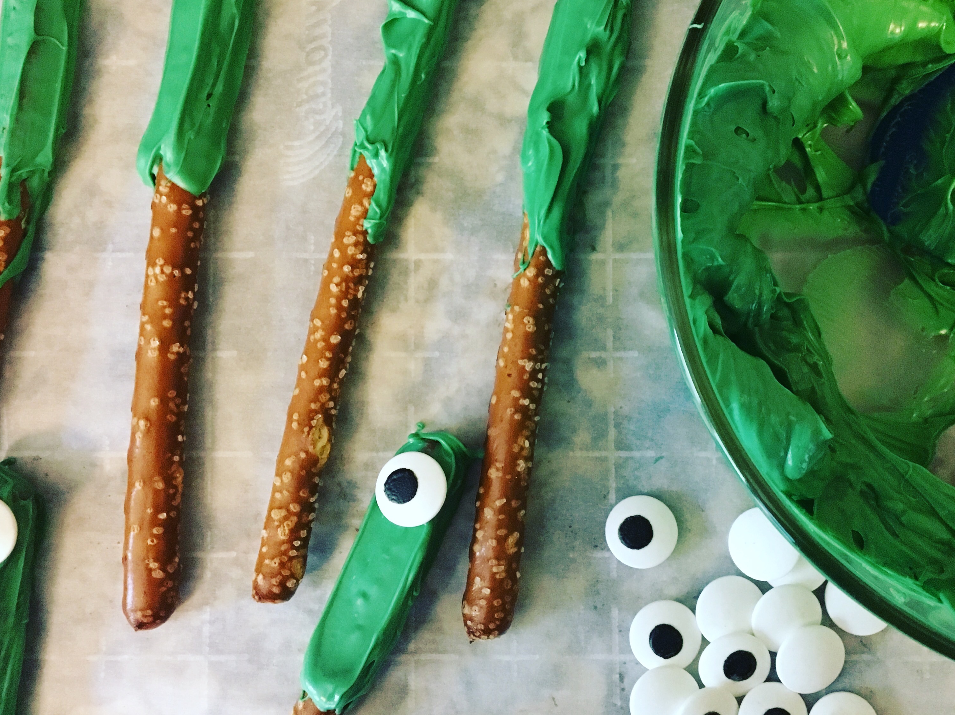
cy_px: 350
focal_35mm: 39
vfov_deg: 36.8
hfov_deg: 47.7
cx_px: 558
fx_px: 1076
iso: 250
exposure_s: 1/15
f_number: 2.2
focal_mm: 4.15
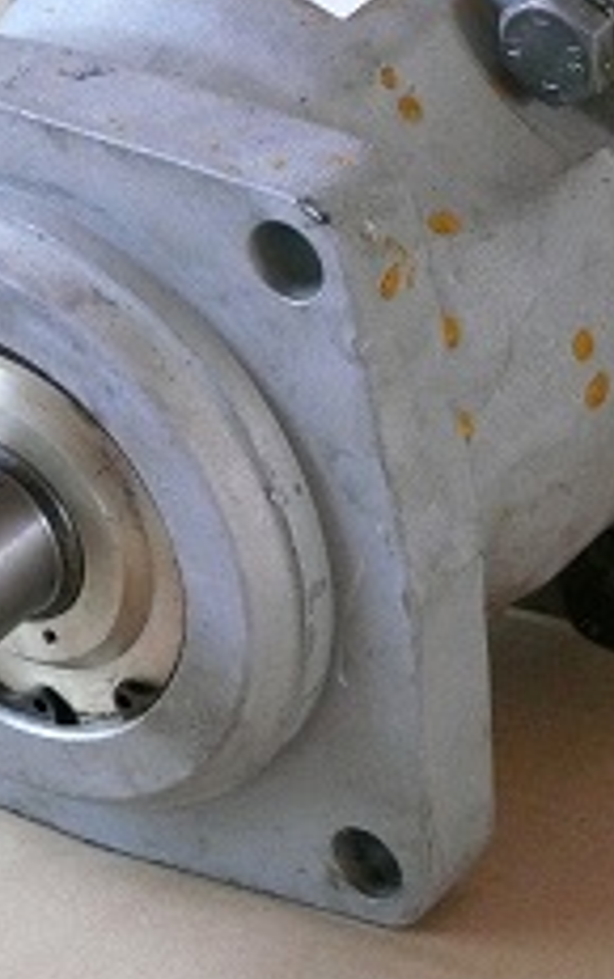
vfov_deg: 10.5
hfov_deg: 6.6
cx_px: 292
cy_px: 269
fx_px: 5338
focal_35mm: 200
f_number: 3.2
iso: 500
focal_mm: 20.4
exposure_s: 1/125
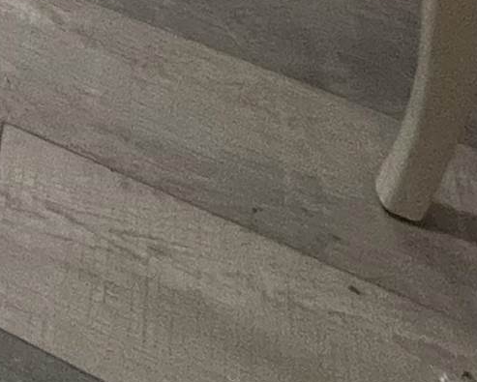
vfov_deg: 12.4
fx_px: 1116
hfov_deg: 17.0
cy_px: -664
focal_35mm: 79
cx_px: -503
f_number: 1.8
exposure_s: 1/60
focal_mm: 1.57
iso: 320
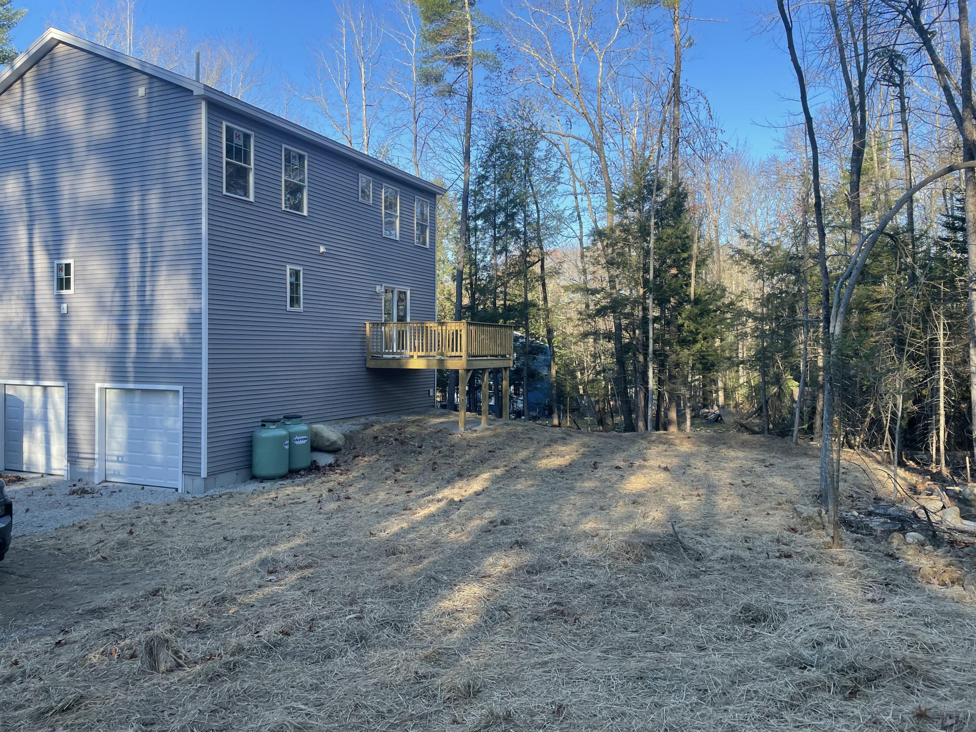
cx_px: 488
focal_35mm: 26
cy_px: 366
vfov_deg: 53.1
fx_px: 733
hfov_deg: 67.3
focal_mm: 4.2
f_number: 1.6
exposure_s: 1/686
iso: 32
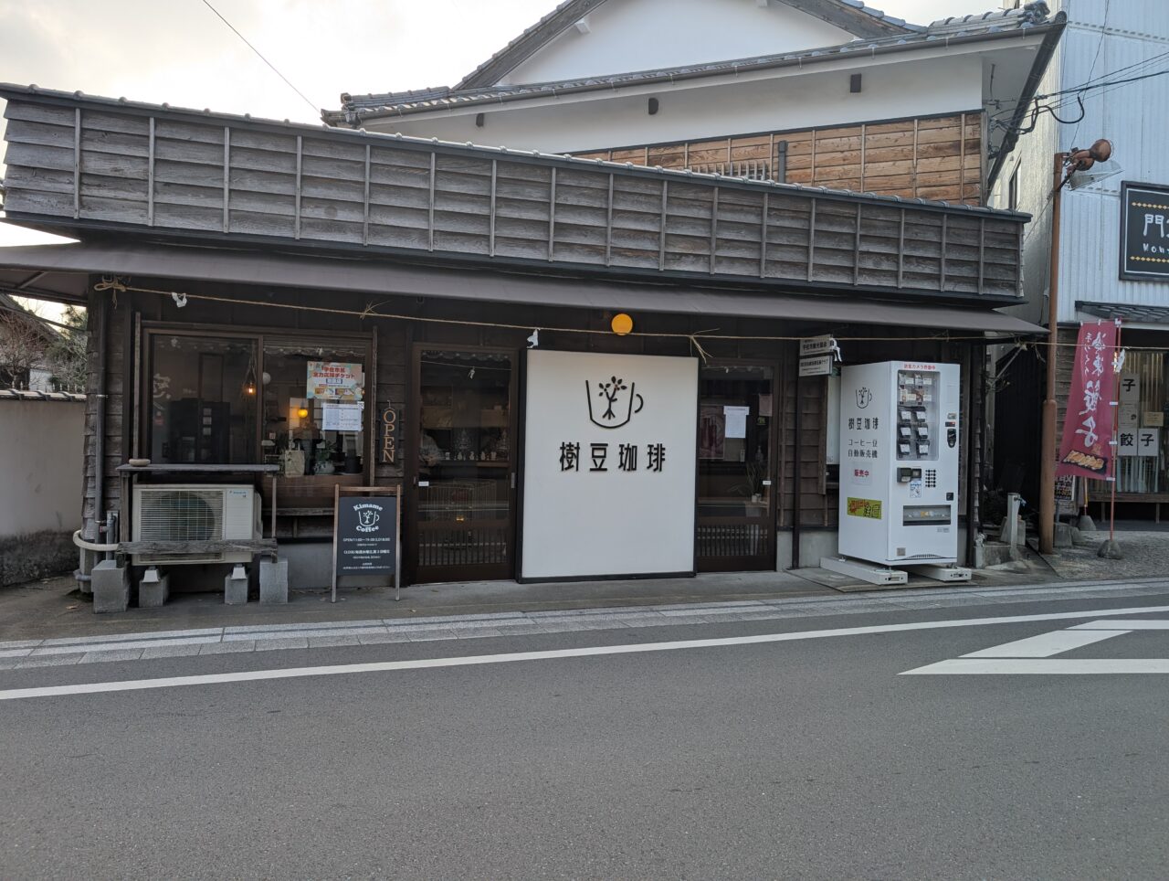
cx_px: 584
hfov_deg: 71.5
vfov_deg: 56.9
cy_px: 440
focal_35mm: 24
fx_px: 812
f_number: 1.68
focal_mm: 6.9
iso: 13
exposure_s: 1/431
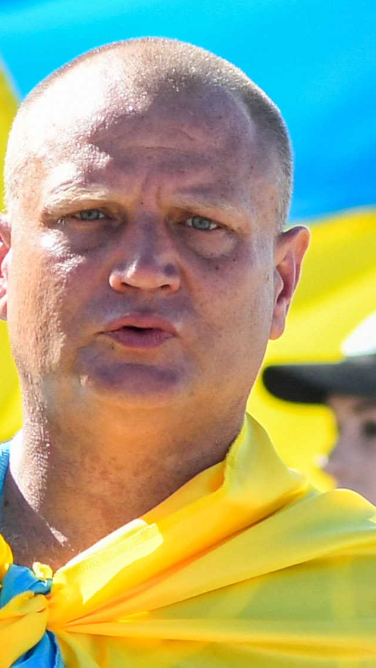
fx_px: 17136
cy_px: 903
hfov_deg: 1.3
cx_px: 197
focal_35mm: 967
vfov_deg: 2.2
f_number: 4
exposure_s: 1/1250
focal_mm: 125
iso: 250
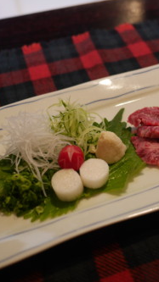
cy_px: 141
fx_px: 443
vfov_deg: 35.5
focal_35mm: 59
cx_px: 147
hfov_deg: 19.9
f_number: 1.8
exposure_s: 1/80
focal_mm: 20
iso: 200
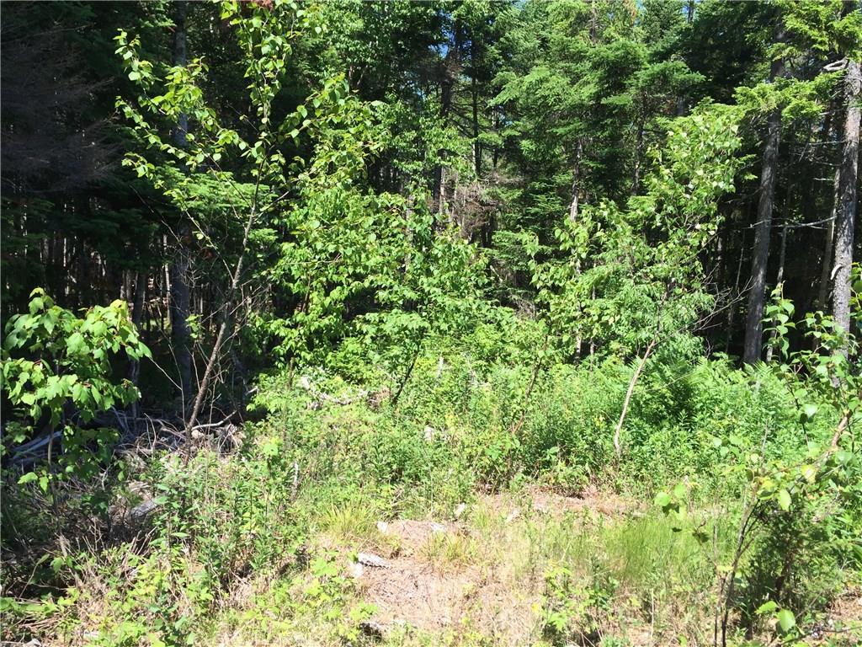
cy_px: 324
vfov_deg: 48.2
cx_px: 431
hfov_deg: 61.7
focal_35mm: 29
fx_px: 722
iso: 32
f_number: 2.2
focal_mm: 4.15
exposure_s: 1/682
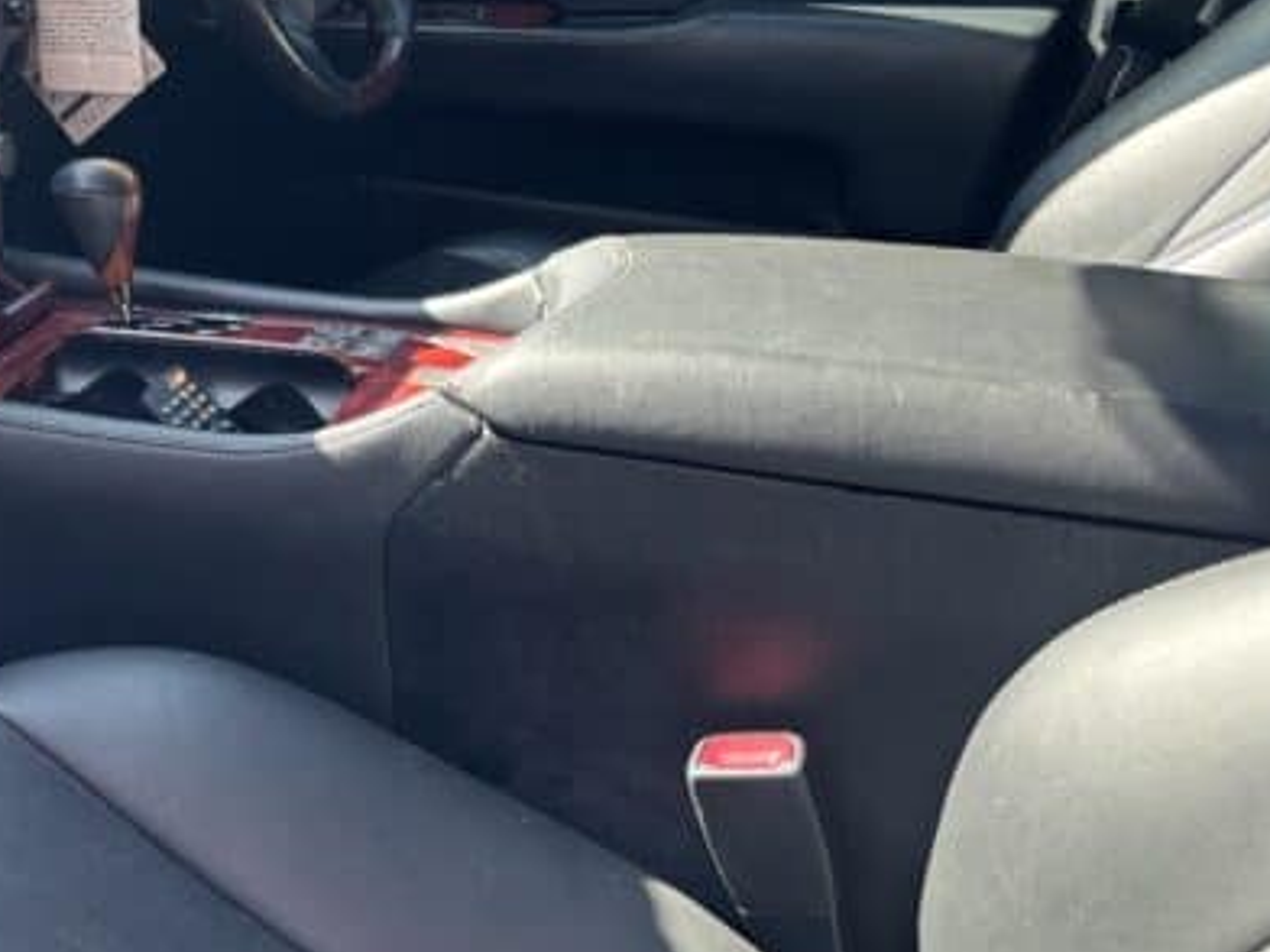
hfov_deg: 33.2
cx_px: 3
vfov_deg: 27.1
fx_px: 1944
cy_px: 214
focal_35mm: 53
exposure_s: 1/145
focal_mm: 5.96
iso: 40
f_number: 1.6
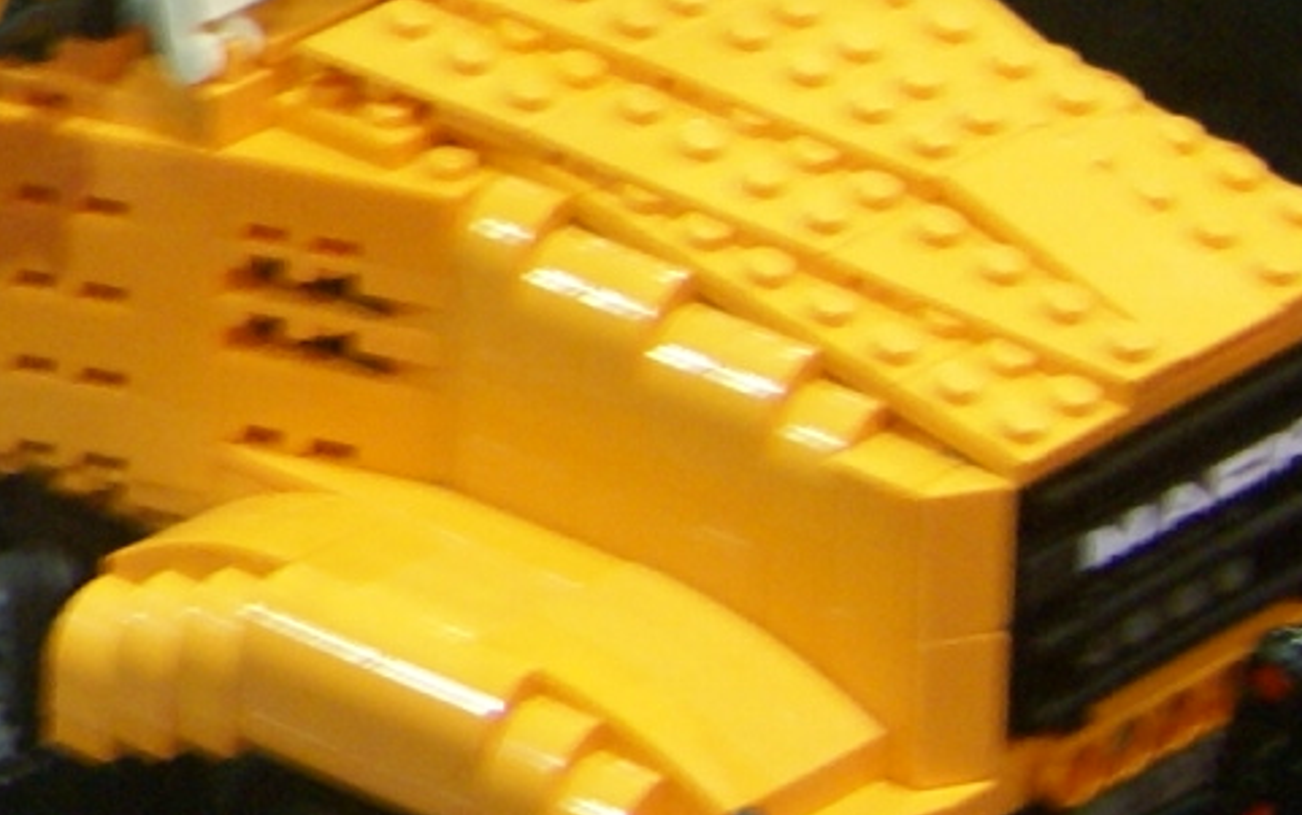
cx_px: -1248
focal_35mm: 258
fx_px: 9158
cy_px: 32
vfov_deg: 5.1
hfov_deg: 7.8
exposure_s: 1/8
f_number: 4
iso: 400
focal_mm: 28
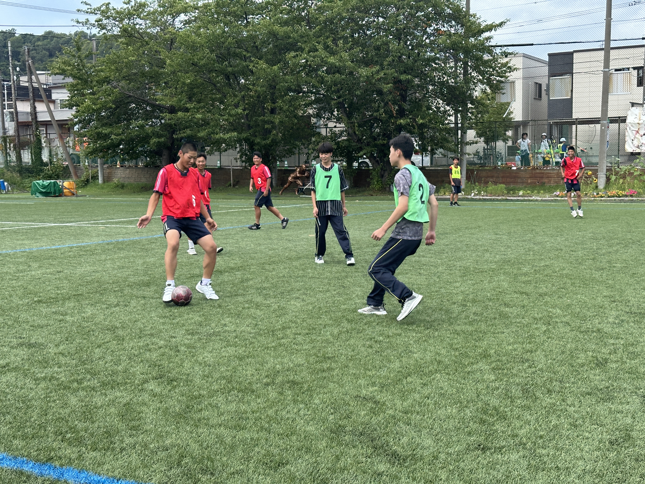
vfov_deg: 30.3
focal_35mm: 48
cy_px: 242
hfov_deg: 39.7
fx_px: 894
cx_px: 322
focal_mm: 6.86
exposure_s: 1/1590
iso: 64
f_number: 1.78
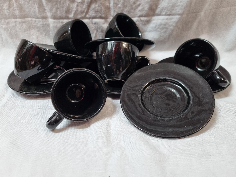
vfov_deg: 53.1
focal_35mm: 26
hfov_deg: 67.3
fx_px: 177
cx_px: 118
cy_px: 88
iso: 320
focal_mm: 5.4
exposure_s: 1/50
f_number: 1.8
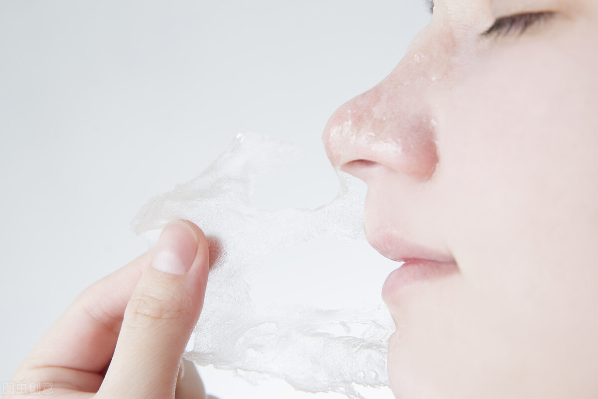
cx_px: 299
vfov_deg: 18.2
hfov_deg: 27.0
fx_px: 1246
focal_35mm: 75
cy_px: 200
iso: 400
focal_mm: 75
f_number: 7.1
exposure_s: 1/80
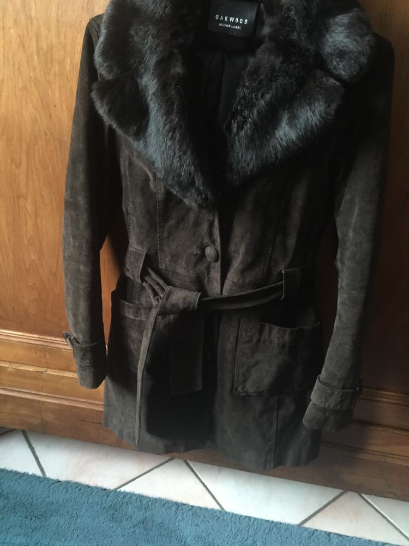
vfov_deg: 61.7
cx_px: 204
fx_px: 457
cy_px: 273
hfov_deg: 48.2
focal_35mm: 29
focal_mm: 4.15
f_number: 2.2
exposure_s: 1/17
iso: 500
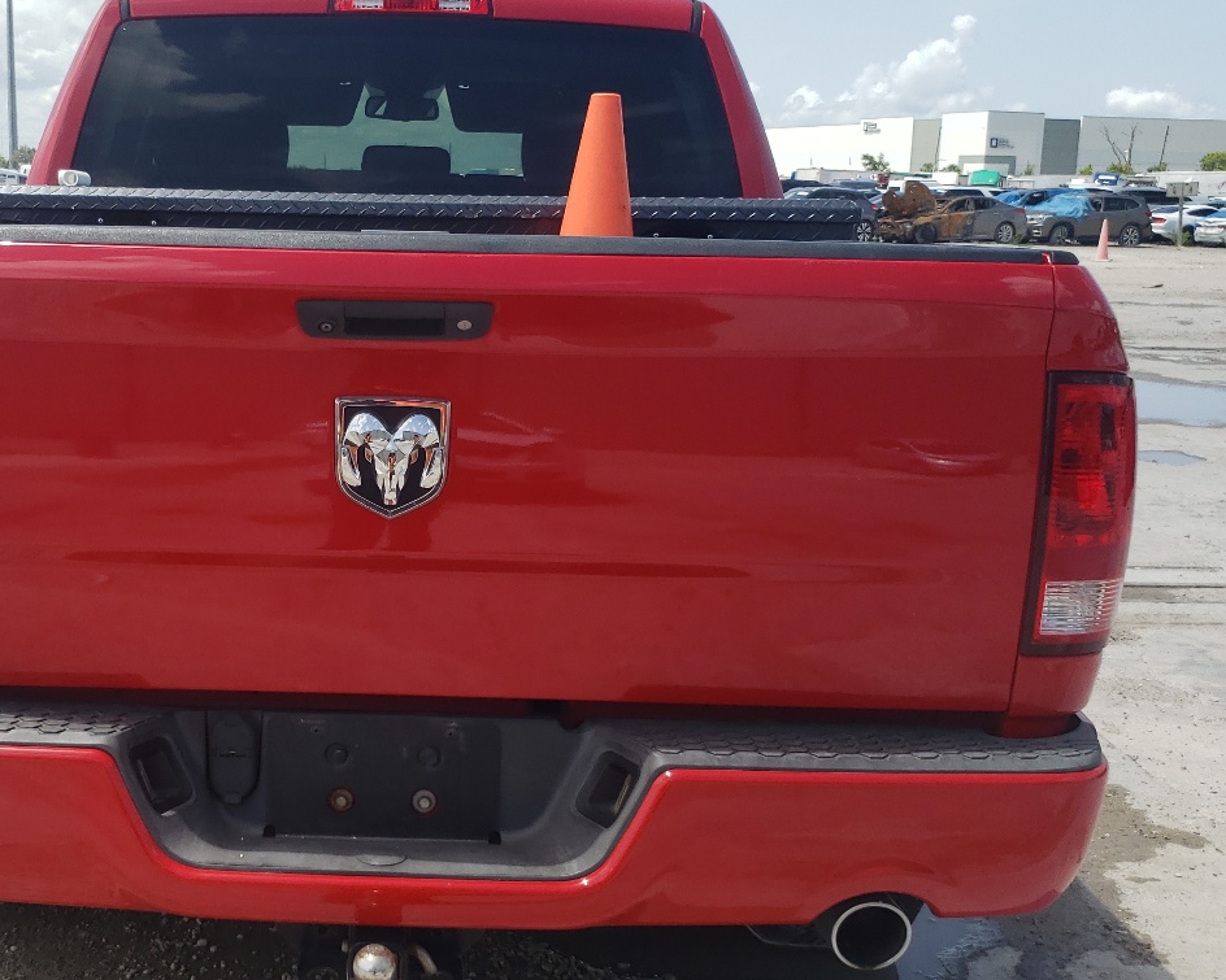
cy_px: 492
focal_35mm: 43
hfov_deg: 42.3
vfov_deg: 34.9
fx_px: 1560
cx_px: 408
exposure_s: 1/2000
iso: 50
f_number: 1.5
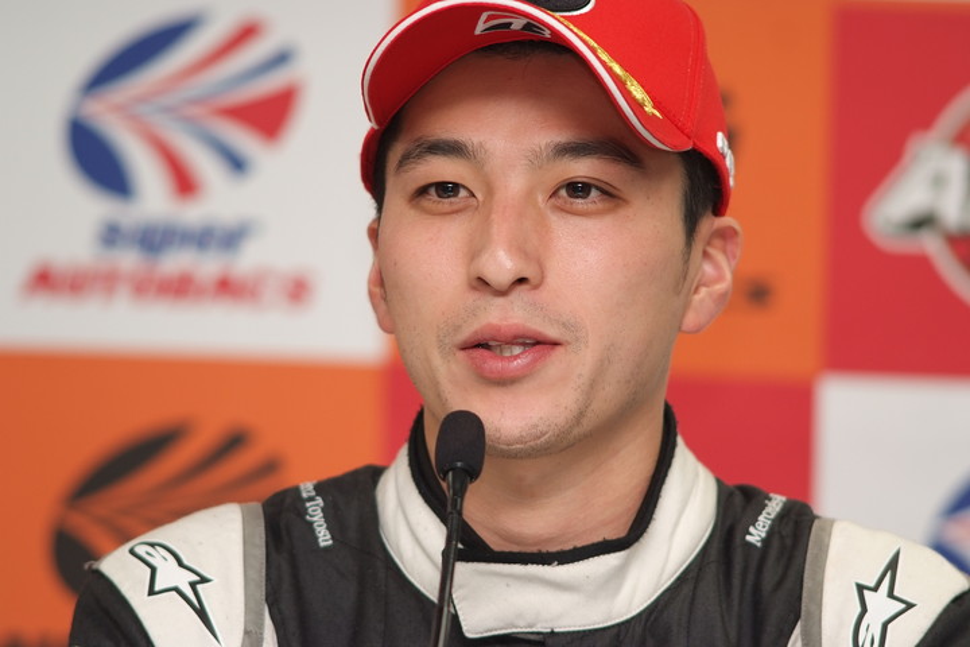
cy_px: 324
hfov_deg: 7.6
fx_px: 7274
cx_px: 485
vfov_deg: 5.1
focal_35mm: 270
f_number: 2.8
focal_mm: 180
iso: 400
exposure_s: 1/250
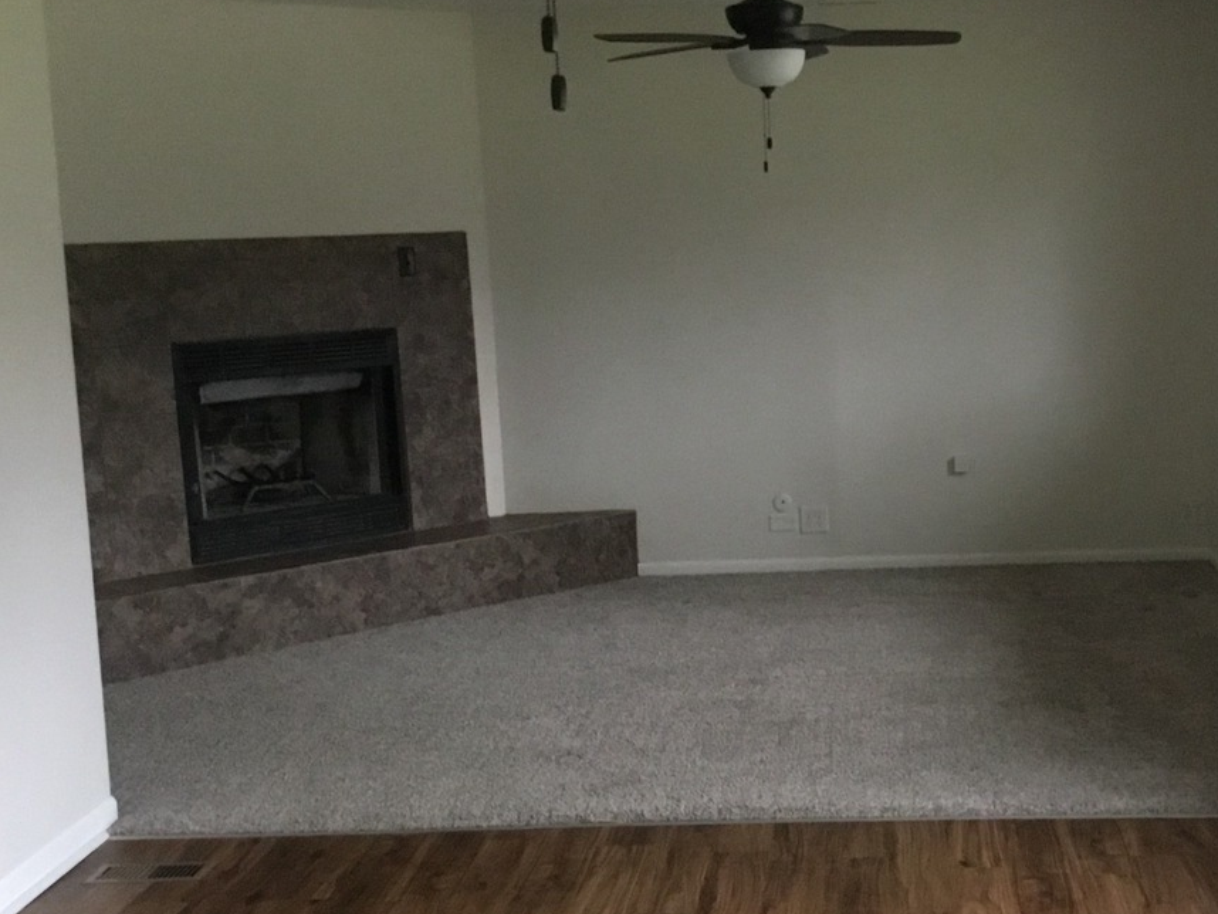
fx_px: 1830
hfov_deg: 36.4
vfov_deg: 28.0
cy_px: 544
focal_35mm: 52
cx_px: 816
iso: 250
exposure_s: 1/15
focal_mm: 3.3
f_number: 2.4
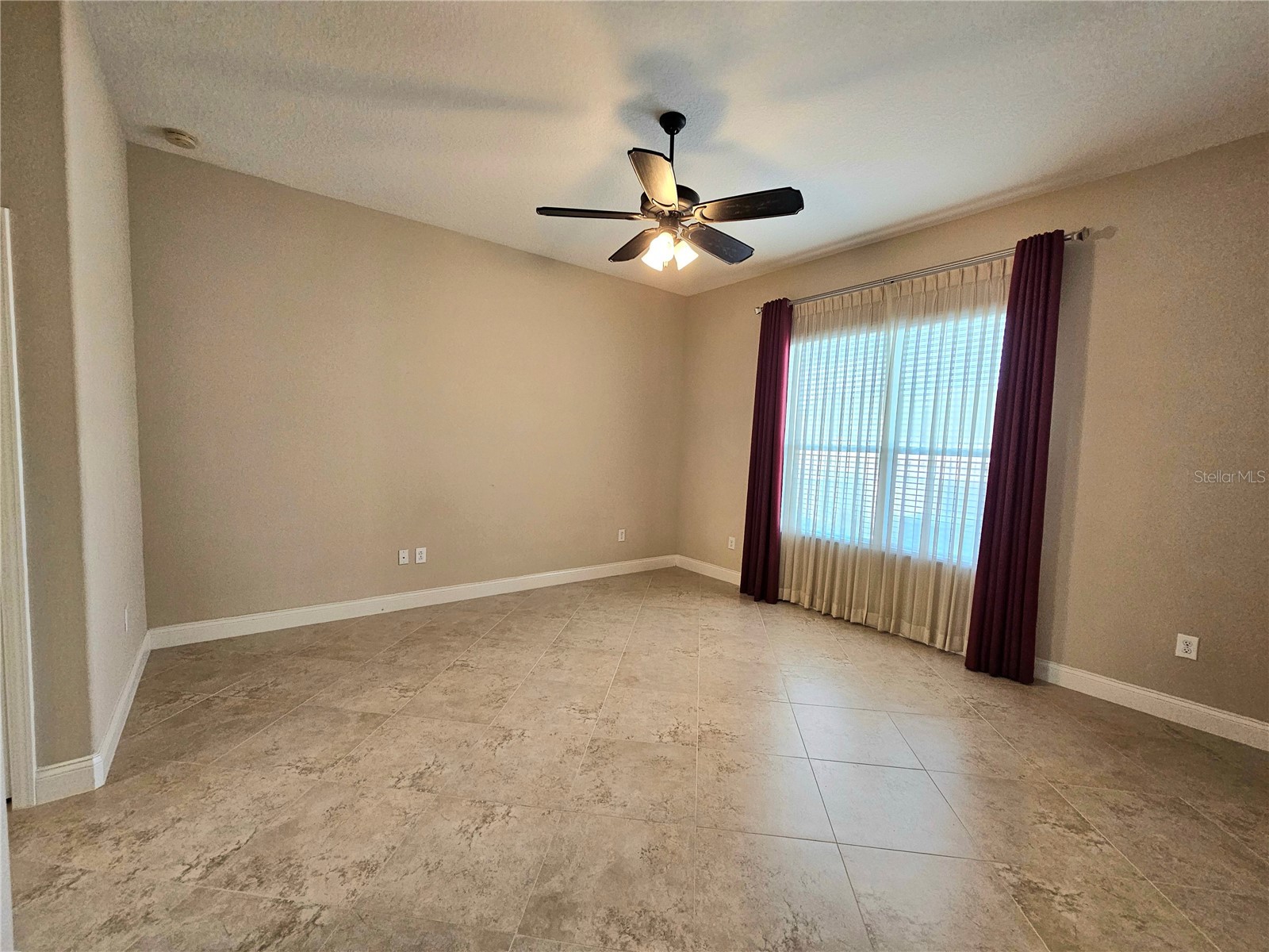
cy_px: 476
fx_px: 477
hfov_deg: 106.2
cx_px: 634
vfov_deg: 89.9
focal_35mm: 13
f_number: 2.2
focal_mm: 2.2
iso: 250
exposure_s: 1/77.5
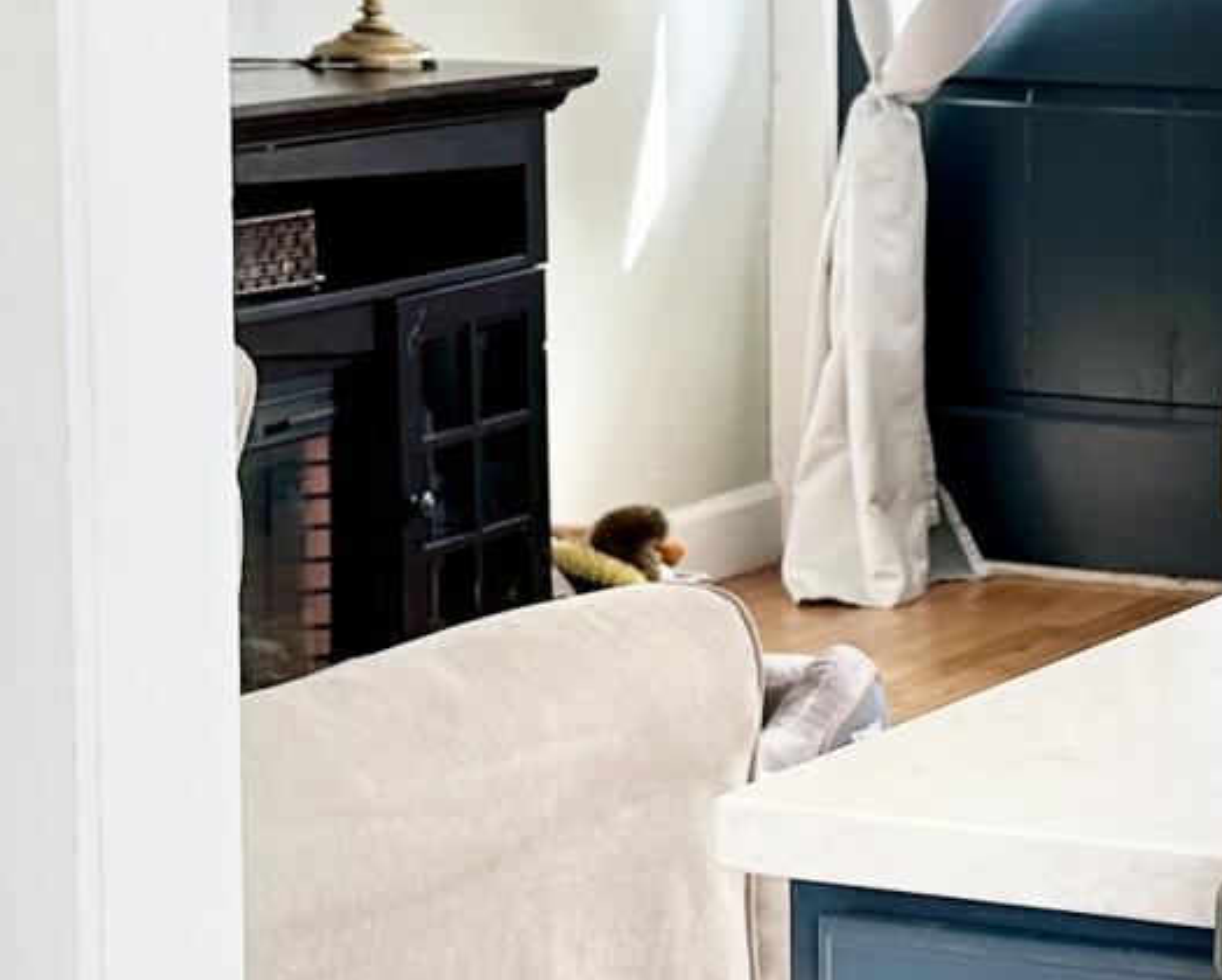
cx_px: 1388
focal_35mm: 134
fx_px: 4850
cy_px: 418
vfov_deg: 11.5
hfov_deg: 14.0
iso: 64
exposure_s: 1/120
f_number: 1.78
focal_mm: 6.86
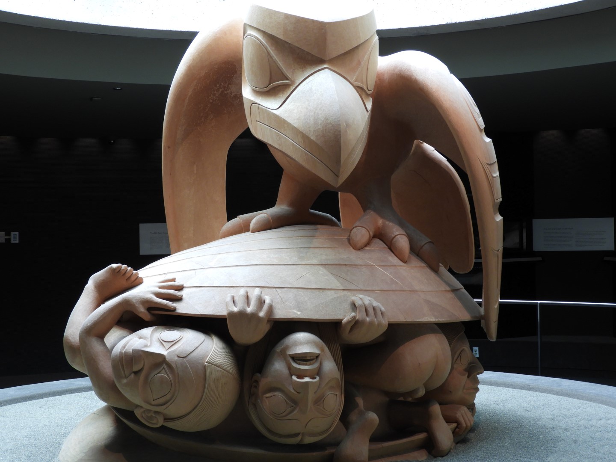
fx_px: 1068
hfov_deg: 32.2
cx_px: 308
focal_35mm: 60
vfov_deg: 24.4
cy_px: 231
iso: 140
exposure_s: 1/30
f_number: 4.2
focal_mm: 10.7
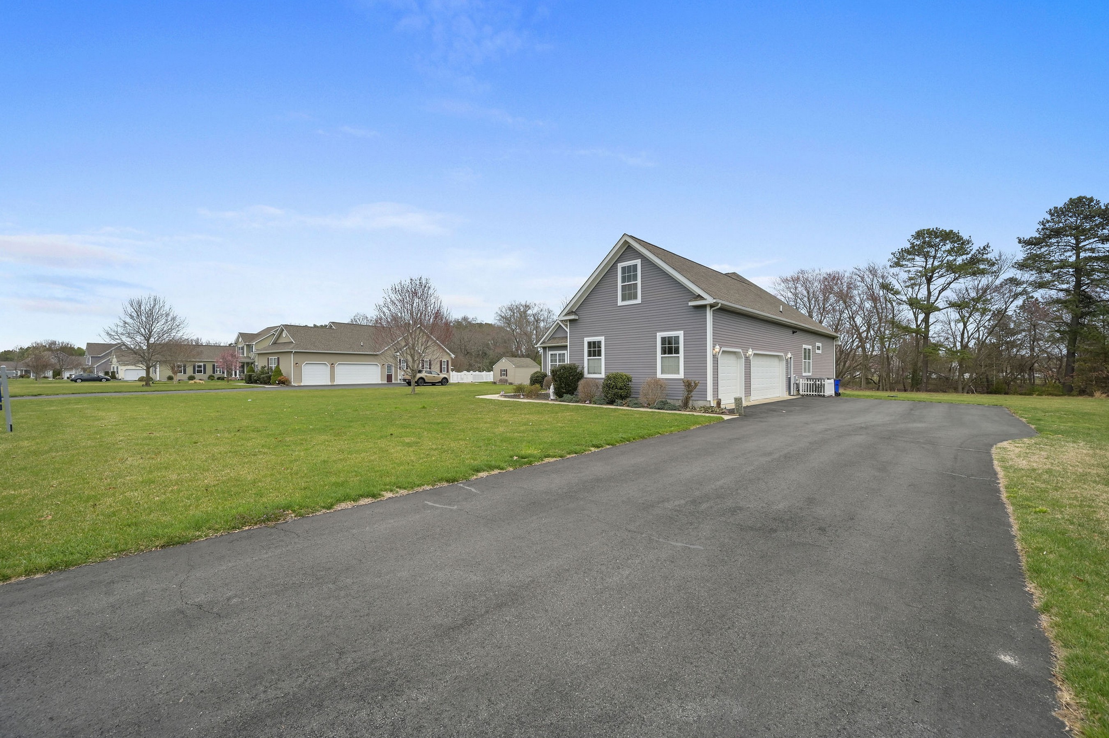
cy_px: 369
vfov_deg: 81.1
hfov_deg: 104.3
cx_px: 554
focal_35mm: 14
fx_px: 431
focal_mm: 14
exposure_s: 1/80
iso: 320
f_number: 8
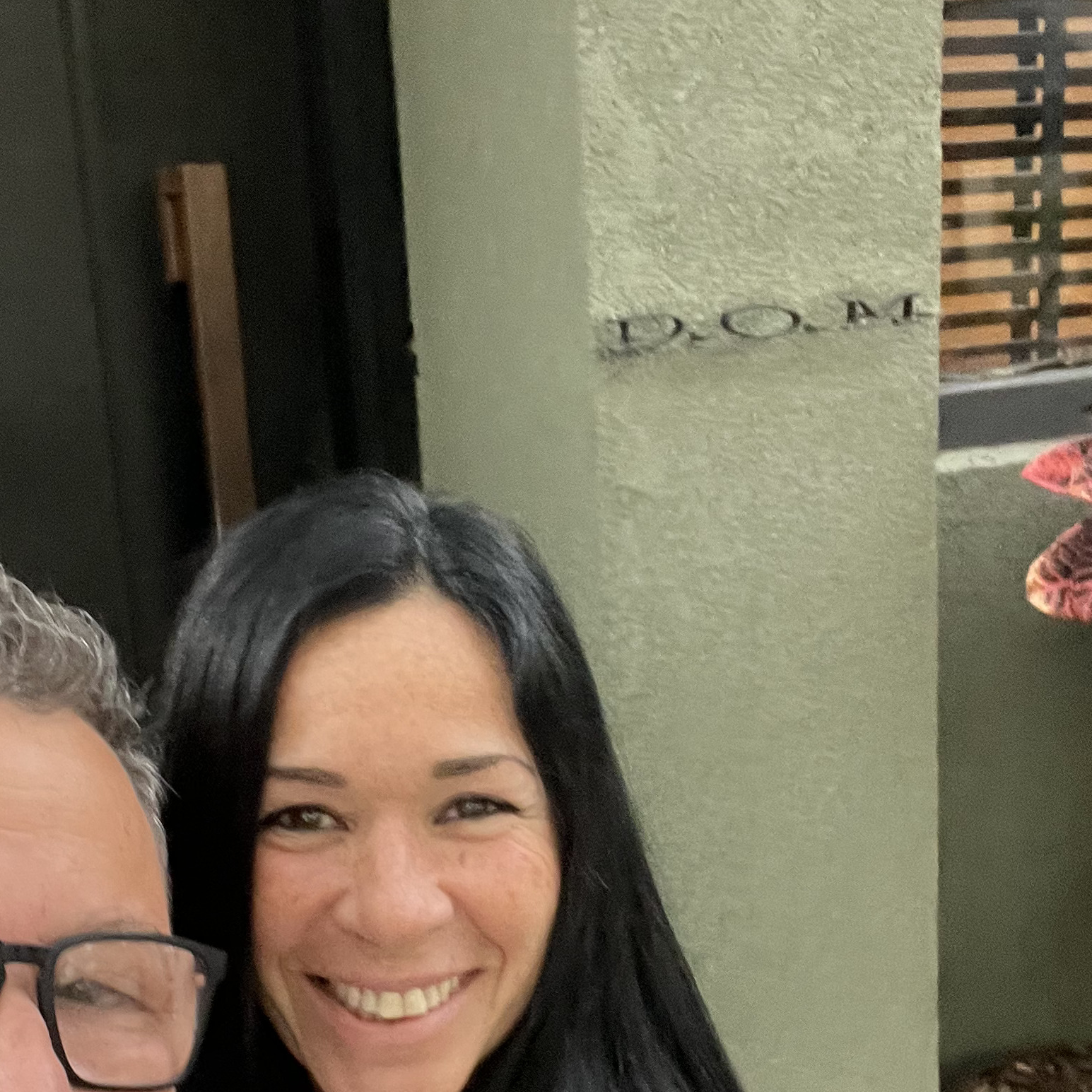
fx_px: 1892
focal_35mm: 53
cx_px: 442
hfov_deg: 32.1
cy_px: 761
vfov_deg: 31.8
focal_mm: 2.71
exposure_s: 1/60
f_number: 2.2
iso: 320
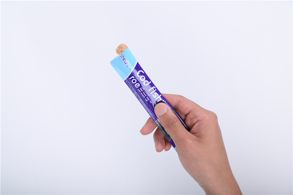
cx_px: 146
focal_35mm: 105
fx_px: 854
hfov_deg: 19.5
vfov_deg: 13.0
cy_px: 98
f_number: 11
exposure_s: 1/125
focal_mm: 105
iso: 125
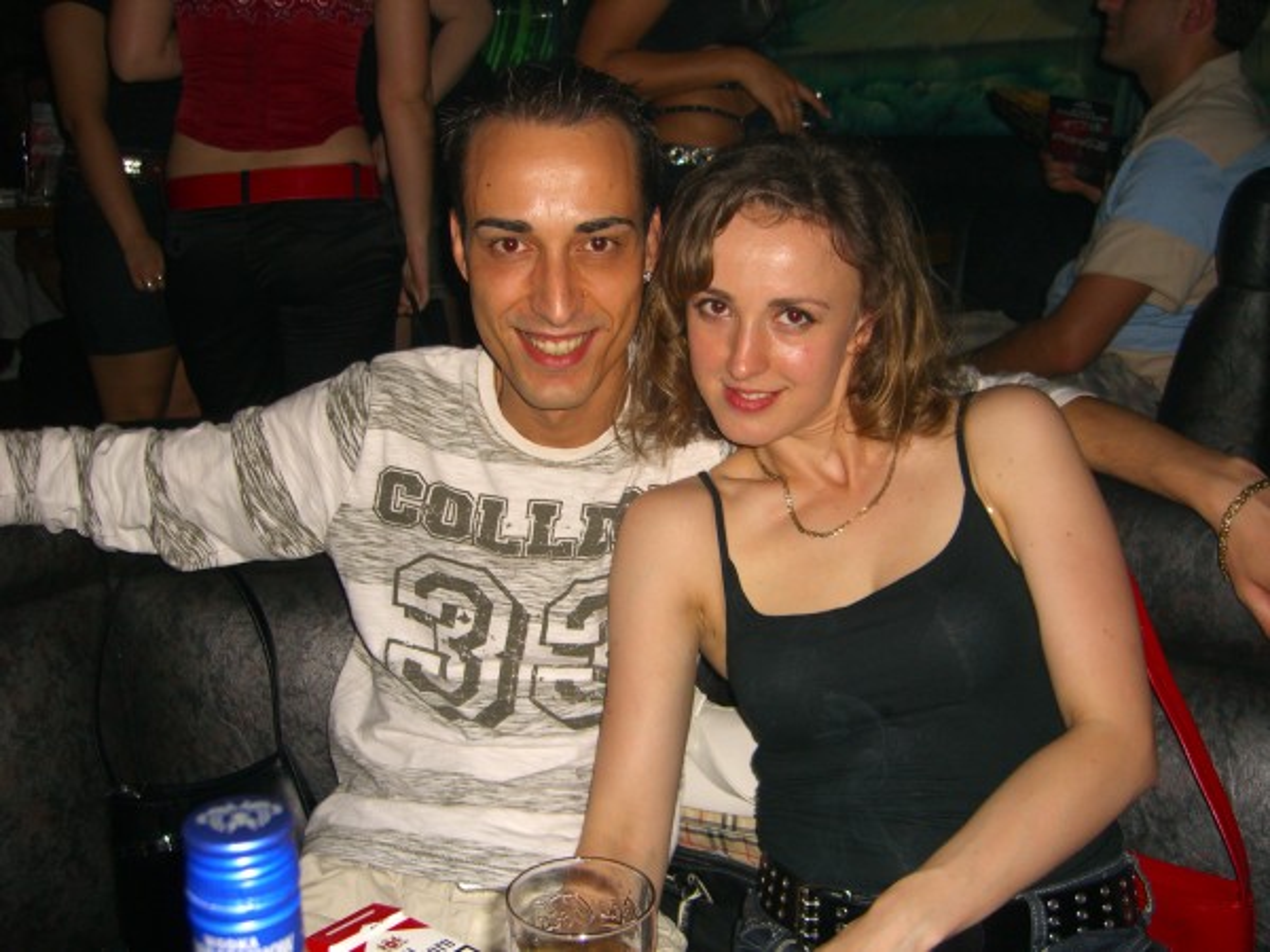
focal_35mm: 38
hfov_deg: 49.0
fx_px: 1394
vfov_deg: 37.7
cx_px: 635
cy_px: 476
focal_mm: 7.9
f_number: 2.8
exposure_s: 1/60
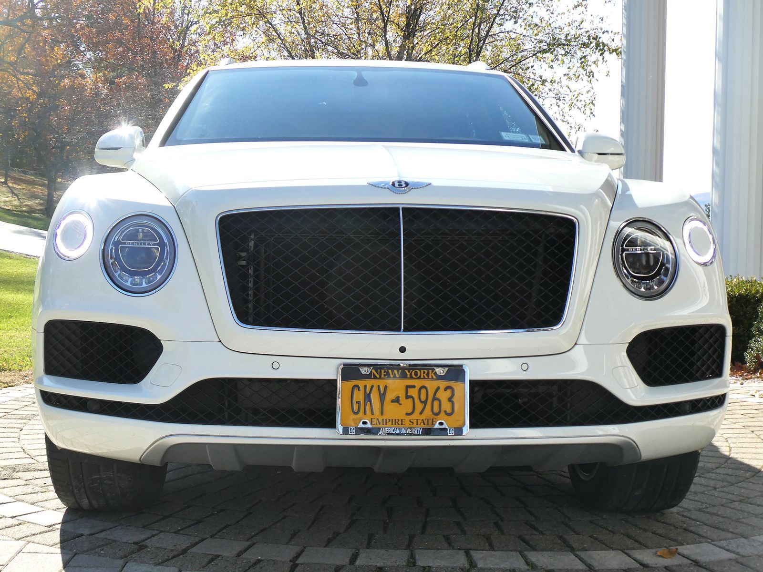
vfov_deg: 36.0
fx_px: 882
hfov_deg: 46.8
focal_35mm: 40
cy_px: 286
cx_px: 382
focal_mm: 7.2
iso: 80
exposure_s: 1/400
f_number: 3.8
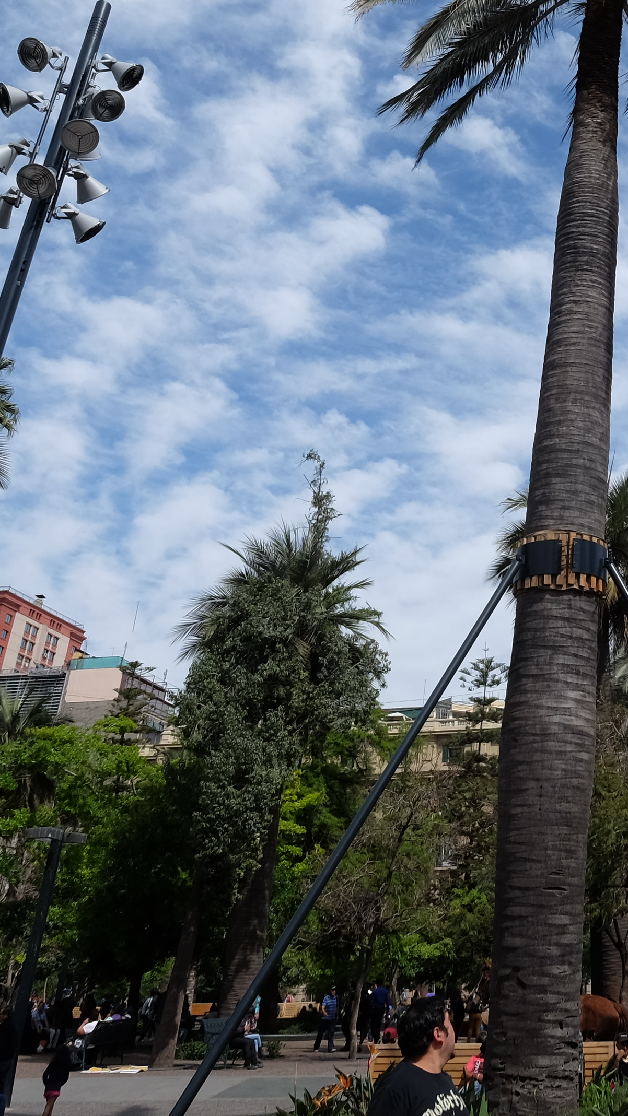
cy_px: 308
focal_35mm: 36
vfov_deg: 53.3
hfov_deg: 30.4
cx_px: 639
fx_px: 1066
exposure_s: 1/400
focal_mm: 10
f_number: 9
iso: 200
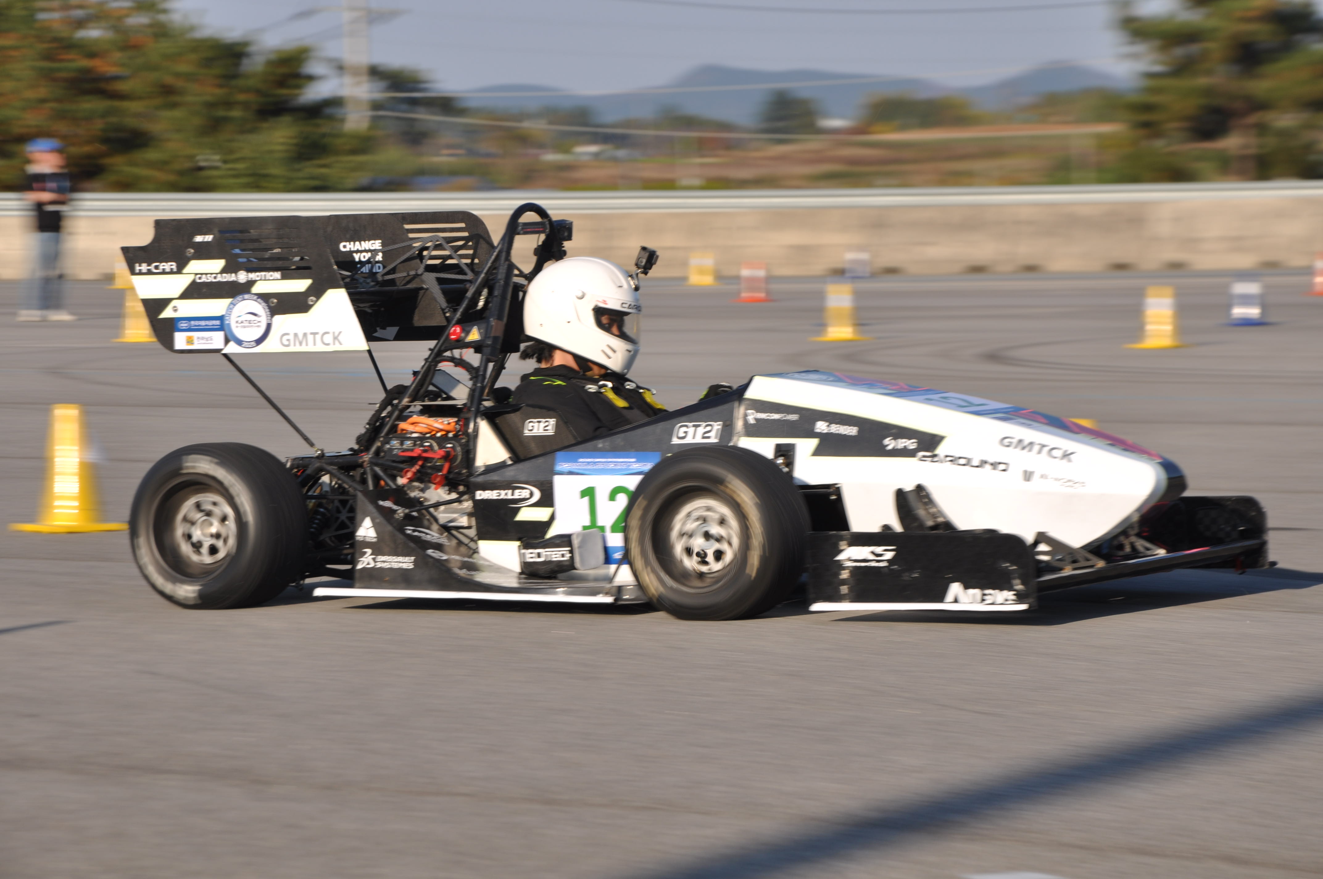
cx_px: 662
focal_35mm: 158
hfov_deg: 13.1
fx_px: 5781
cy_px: 440
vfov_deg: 8.7
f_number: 11
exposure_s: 1/180
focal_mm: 105
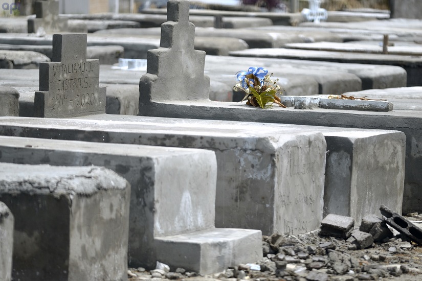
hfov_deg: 6.9
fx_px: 3516
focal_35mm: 300
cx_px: 211
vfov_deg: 4.6
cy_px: 140
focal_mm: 300
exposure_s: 1/400
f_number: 4
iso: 50
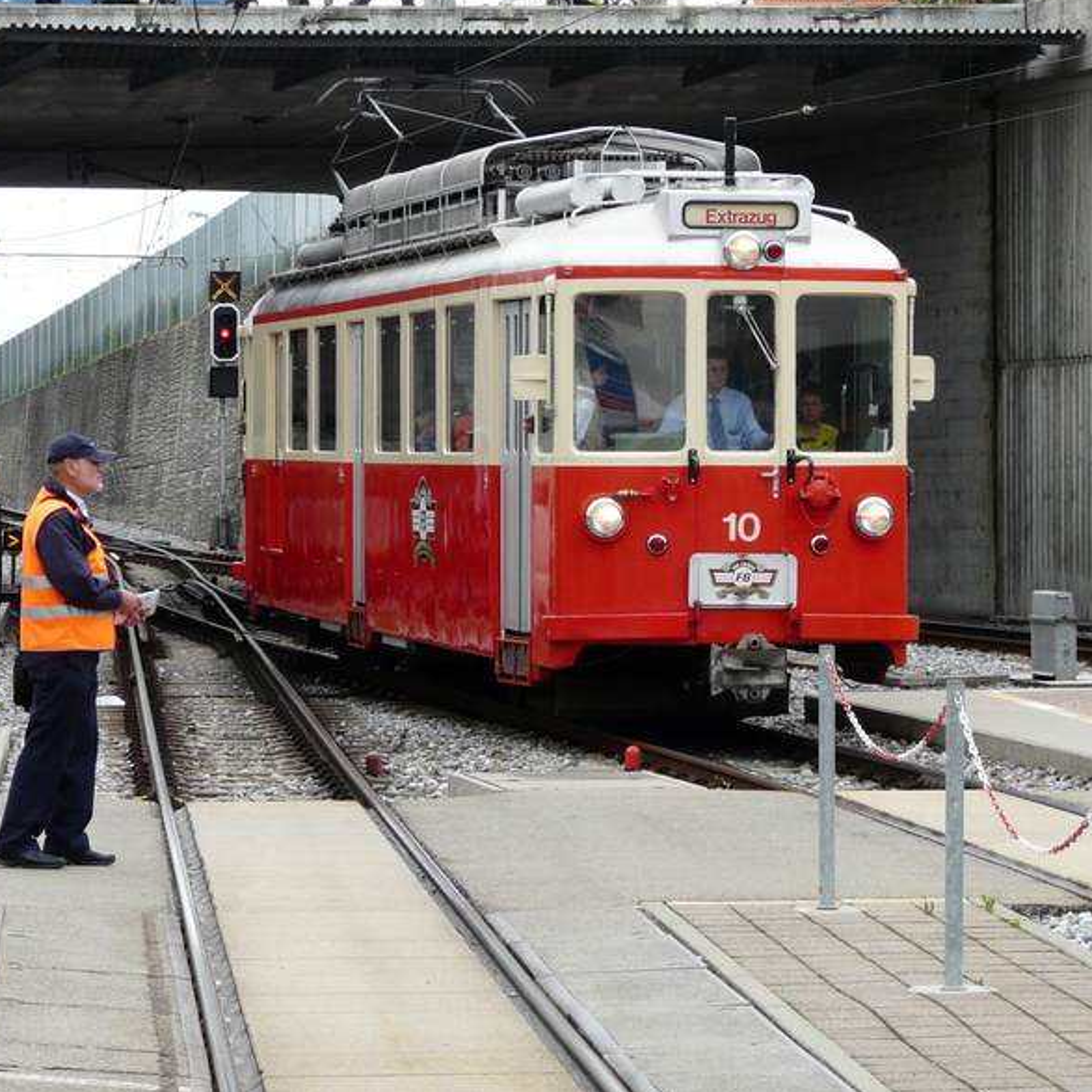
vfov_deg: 11.7
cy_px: 402
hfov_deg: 11.7
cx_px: 699
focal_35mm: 149
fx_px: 5318
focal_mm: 16.2
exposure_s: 1/200
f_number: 4.5
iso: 100
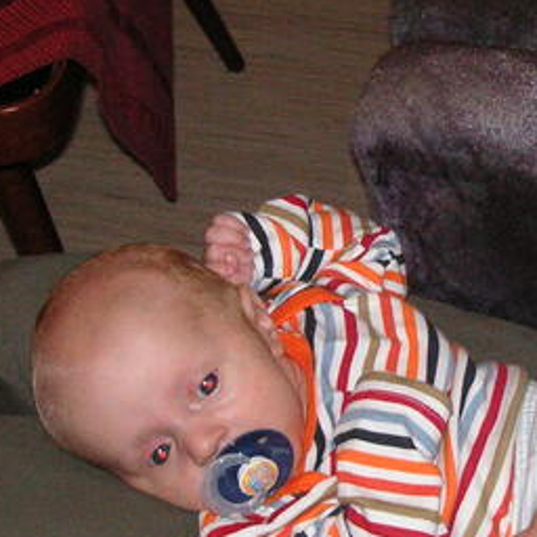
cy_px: 241
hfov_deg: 16.8
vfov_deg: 17.1
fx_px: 1790
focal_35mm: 102
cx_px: 506
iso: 160
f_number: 2.8
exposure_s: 1/45
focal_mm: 6.1
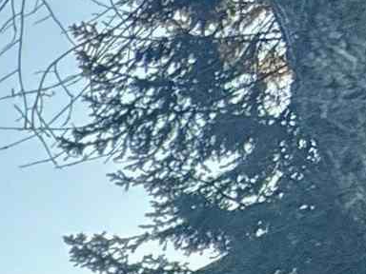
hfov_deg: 9.9
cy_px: 636
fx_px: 1184
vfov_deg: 11.3
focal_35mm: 112
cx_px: -878
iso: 64
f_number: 2.2
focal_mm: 2.22
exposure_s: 1/135
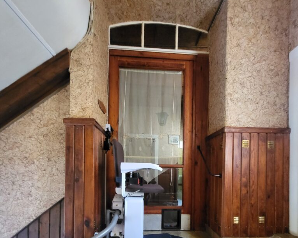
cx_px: 149
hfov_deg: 89.6
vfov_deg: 72.0
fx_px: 150
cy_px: 177
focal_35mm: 17
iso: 800
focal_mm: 1.74
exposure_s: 1/25
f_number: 2.2
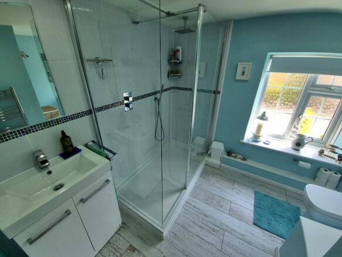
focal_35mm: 13
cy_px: 128
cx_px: 171
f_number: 2.2
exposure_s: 1/139
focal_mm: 1.74
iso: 50
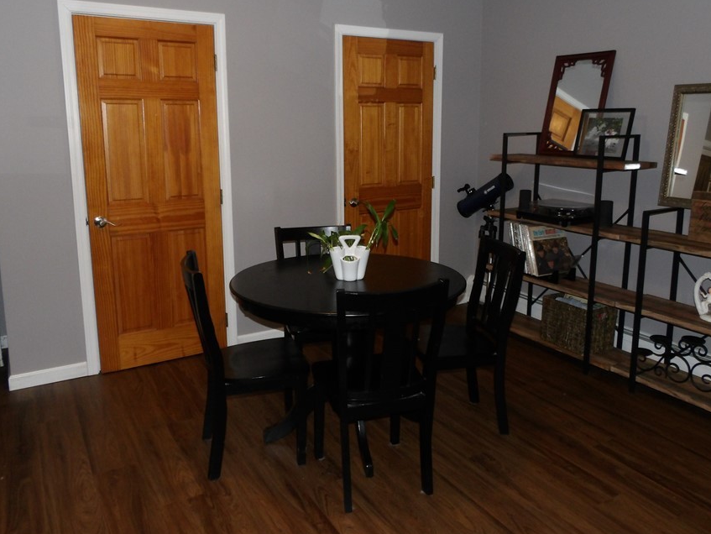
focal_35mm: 29
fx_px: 596
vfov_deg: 48.1
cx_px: 373
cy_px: 233
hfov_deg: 61.6
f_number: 4.1
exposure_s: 1/30
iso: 250
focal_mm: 4.3
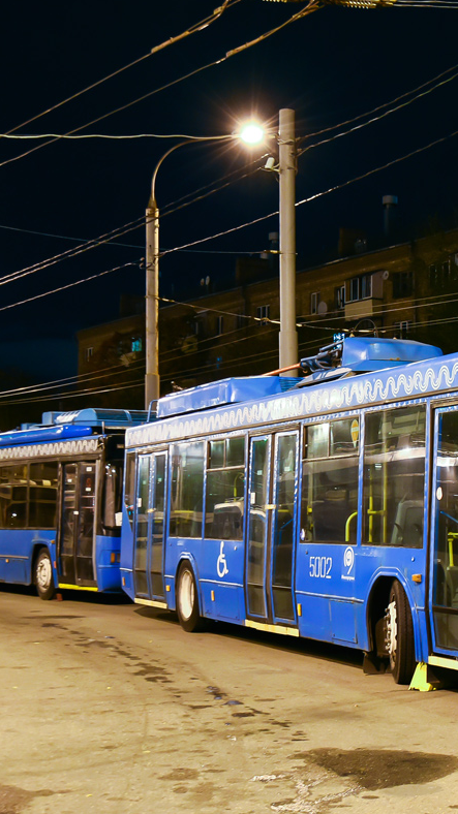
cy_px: 402
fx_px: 1292
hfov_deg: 19.6
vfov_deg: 35.0
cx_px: 453
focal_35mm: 60
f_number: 4.5
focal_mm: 25
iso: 1000
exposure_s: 1/6
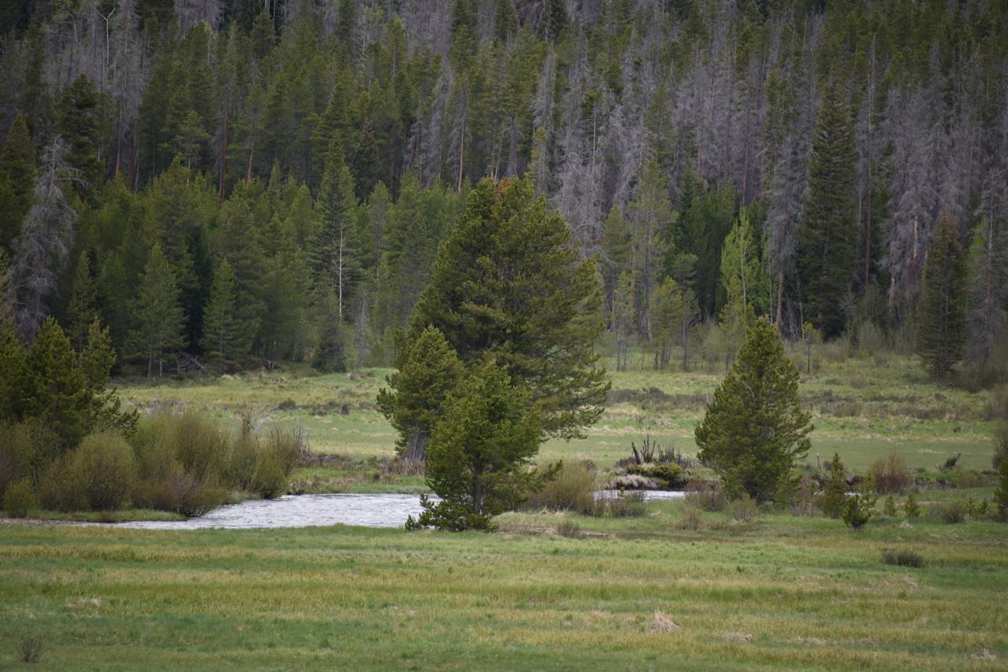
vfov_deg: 4.6
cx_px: 504
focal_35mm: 300
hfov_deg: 6.9
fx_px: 8401
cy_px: 336
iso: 320
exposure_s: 1/640
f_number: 5.6
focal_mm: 300
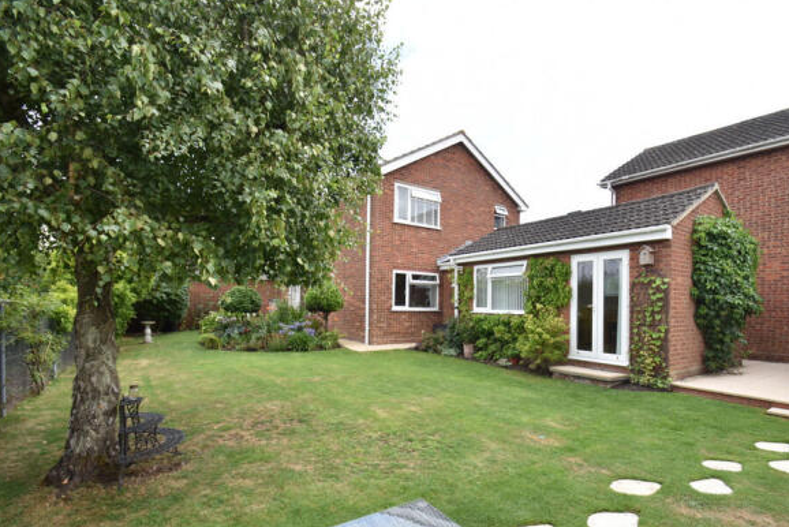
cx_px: 421
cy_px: 281
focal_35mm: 17
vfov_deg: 70.4
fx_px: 373
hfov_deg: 93.1
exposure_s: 1/250
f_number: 5.6
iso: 250
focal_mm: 10
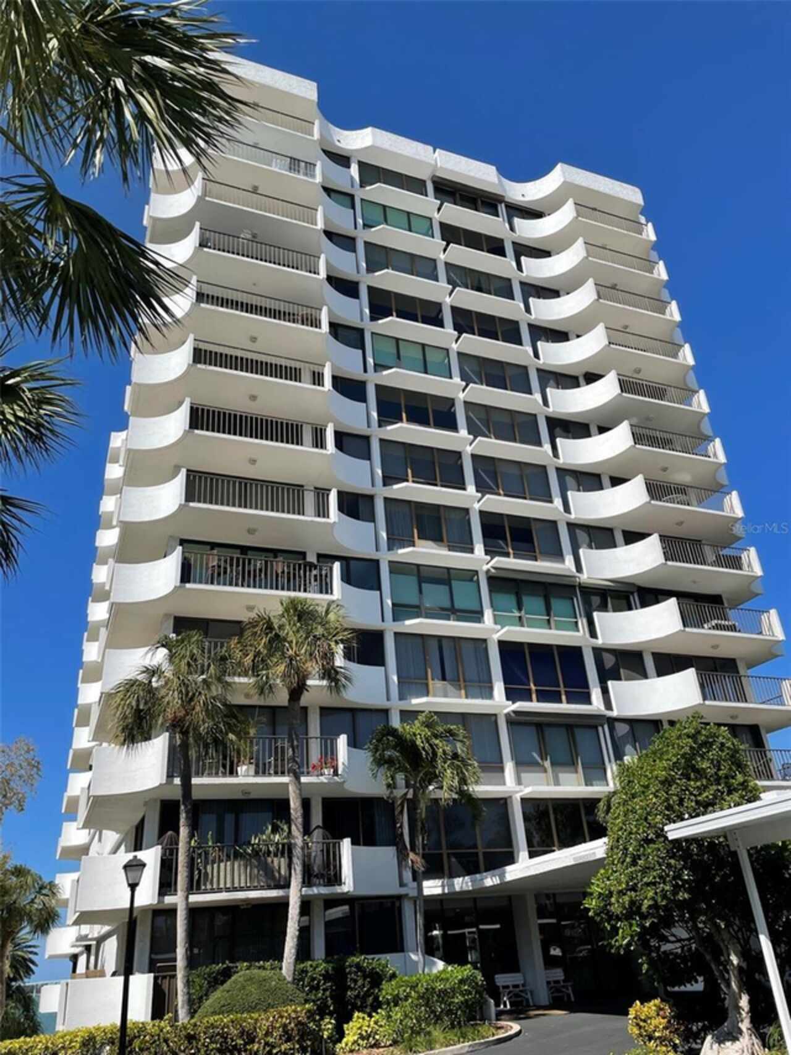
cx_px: 396
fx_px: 792
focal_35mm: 26
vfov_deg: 67.3
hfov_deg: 53.1
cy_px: 528
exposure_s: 1/3861
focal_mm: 4.2
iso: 32
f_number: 1.6
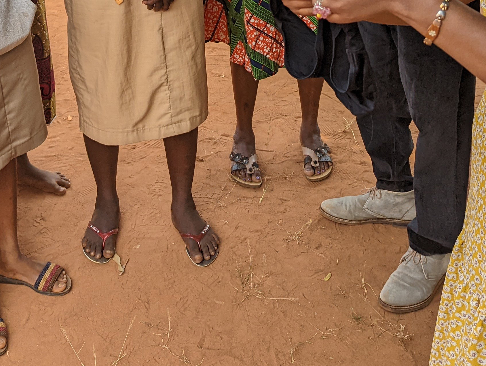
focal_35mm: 58
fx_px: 815
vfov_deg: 23.7
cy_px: -37
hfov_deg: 33.1
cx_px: 200
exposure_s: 1/510
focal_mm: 6.81
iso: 30
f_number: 1.85
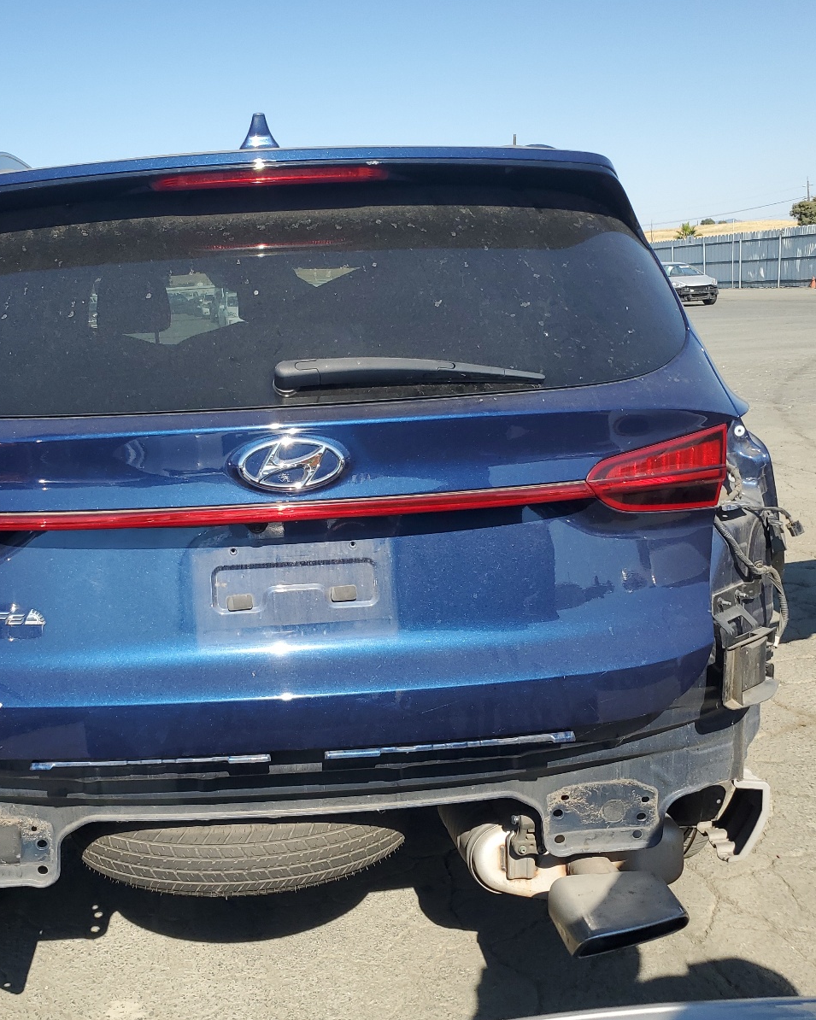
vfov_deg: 52.8
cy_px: 512
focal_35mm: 34
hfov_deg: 42.5
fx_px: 1027
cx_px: 247
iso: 50
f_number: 1.5
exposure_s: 1/2500
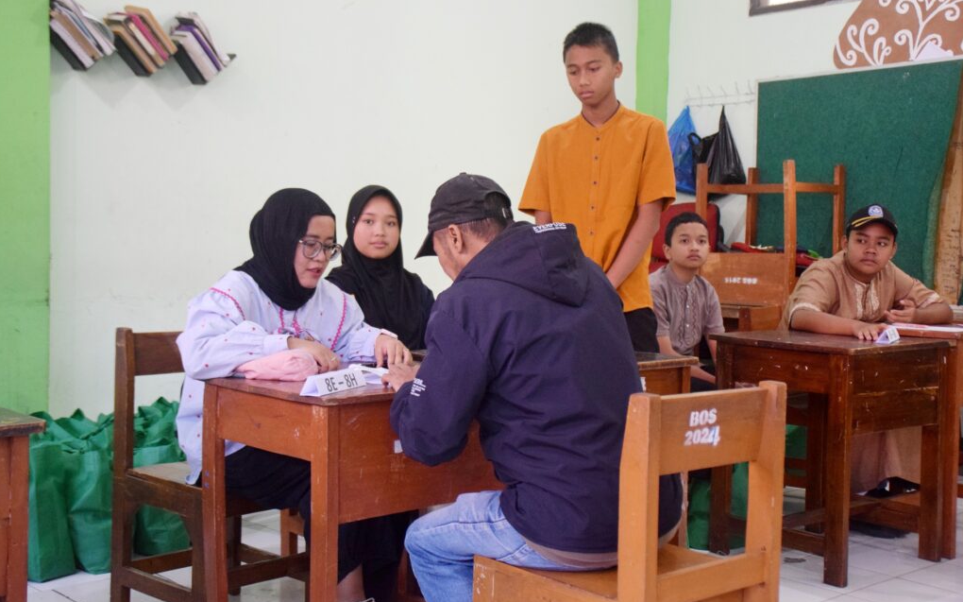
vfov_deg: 29.8
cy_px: 292
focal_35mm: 43
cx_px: 481
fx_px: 1128
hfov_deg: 46.2
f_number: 4
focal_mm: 28
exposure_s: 1/60
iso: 2200
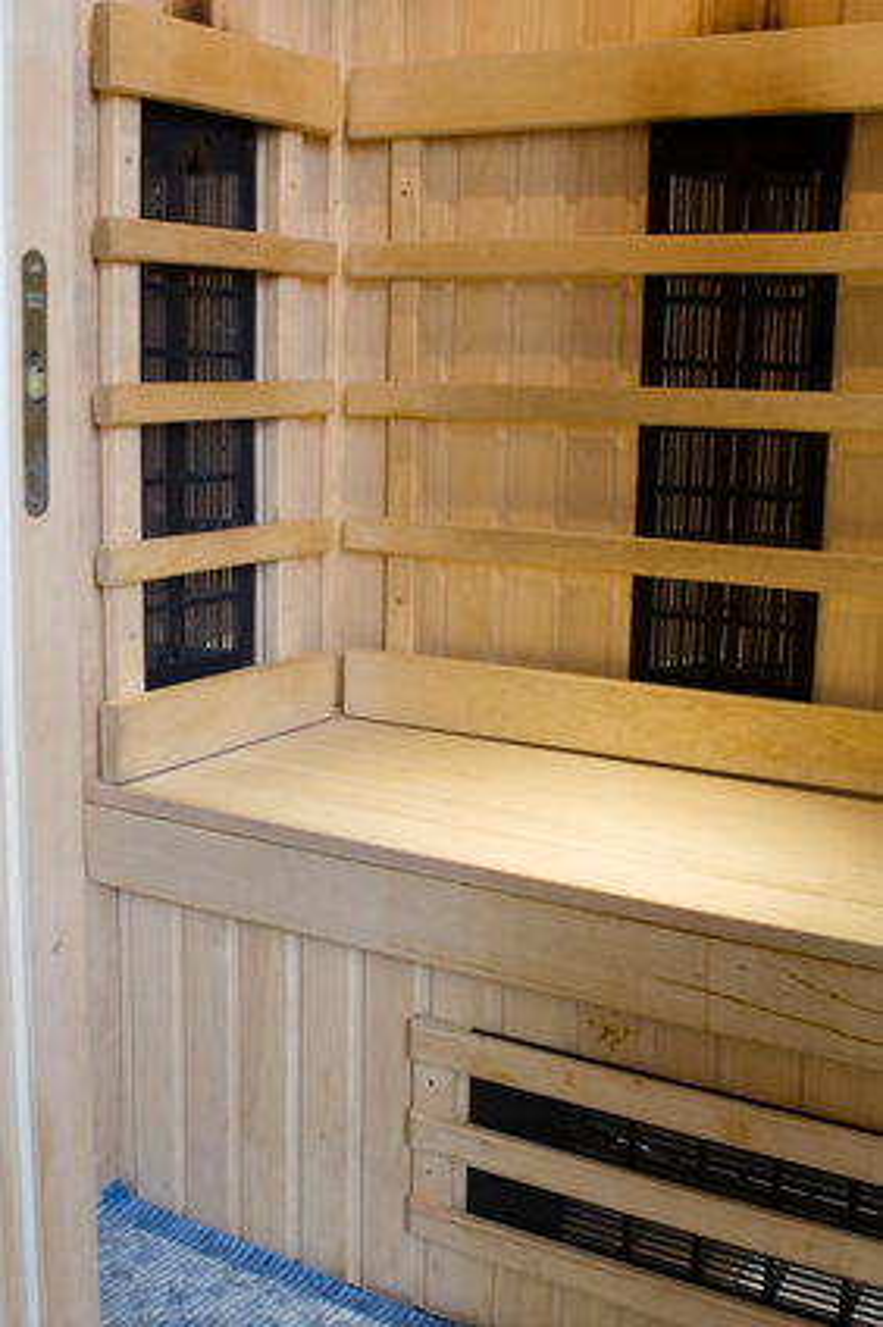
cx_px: 442
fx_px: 1548
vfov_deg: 46.4
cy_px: 664
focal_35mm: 42
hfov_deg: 31.8
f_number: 8
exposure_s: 1/1.43
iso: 100
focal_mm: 28
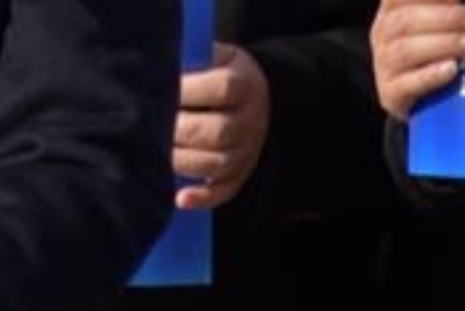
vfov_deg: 0.8
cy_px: -413
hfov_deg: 1.2
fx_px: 22661
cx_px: -61
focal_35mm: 1753
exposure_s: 1/640
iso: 100
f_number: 6.3
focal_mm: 200
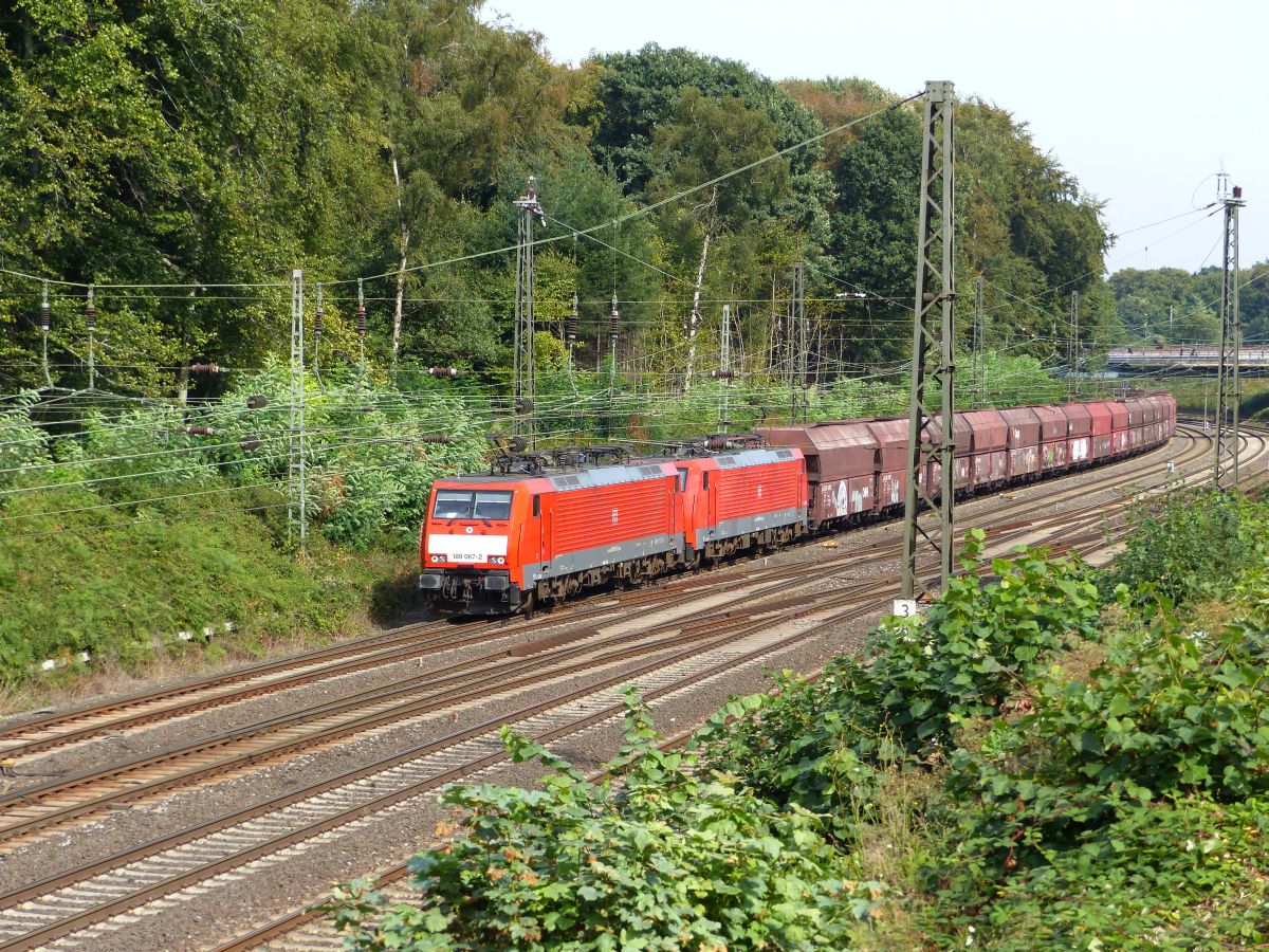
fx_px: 3336
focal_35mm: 91
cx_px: 634
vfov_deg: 16.2
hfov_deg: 21.5
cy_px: 476
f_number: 3.2
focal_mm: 16.4
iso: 100
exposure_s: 1/640
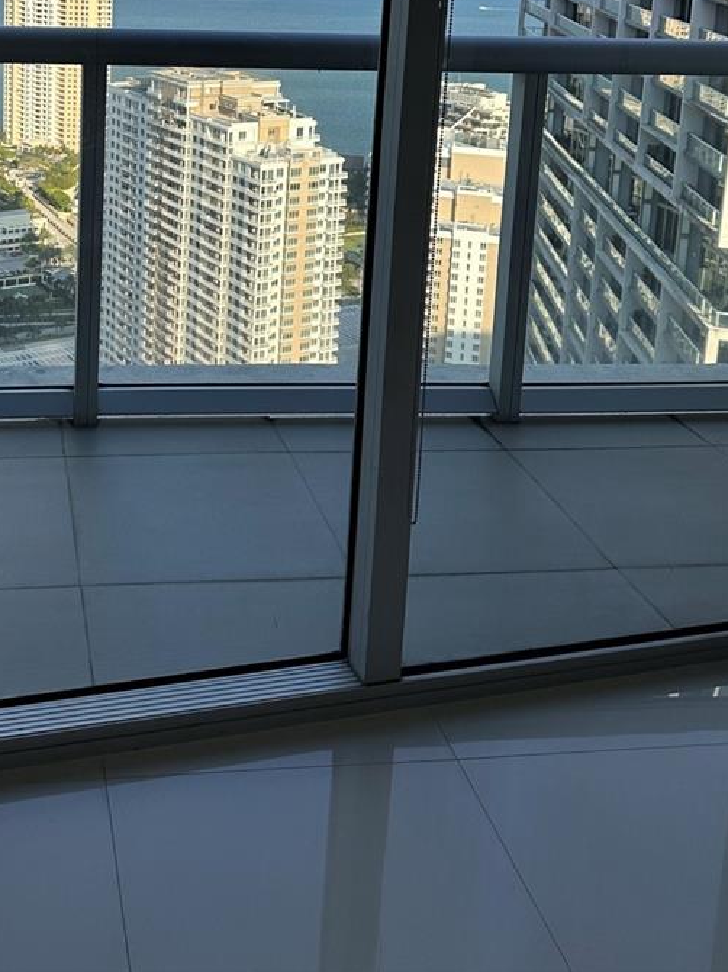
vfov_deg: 40.7
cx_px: 157
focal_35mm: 43
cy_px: 106
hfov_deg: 32.7
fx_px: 1207
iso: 80
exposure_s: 1/1374
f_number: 1.78
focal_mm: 6.86
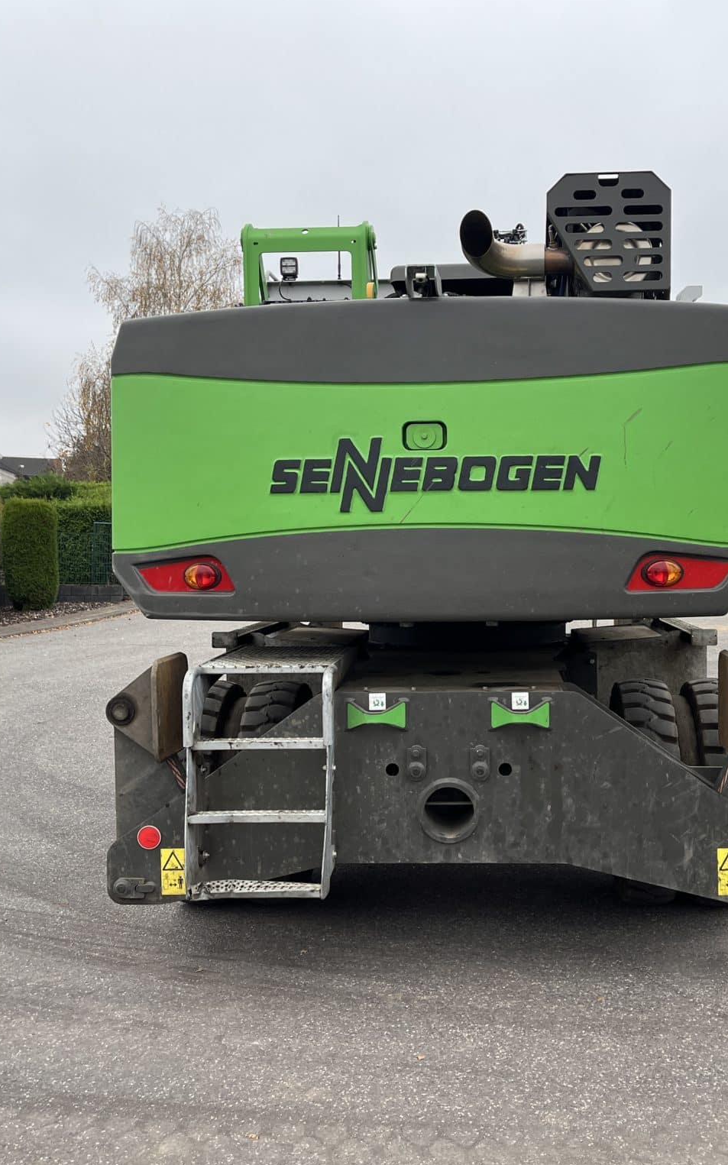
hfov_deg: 34.2
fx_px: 1175
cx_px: 466
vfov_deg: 52.8
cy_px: 581
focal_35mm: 37
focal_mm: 5.1
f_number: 1.6
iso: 50
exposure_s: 1/592
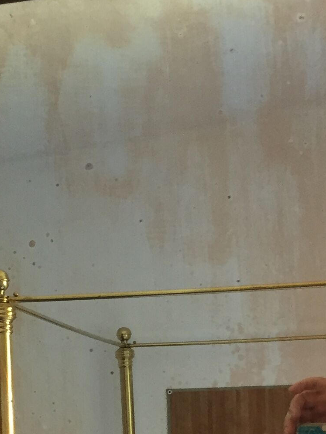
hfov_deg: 15.6
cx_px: 173
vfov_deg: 20.2
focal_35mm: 95
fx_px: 1193
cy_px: 400
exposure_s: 1/33
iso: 125
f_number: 2.2
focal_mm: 4.15
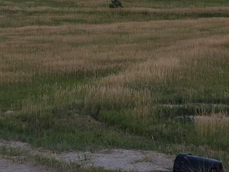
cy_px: -95
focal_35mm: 172
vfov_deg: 8.4
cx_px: 28
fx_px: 1138
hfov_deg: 11.4
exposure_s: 1/40
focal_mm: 6
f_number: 2.4
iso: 64
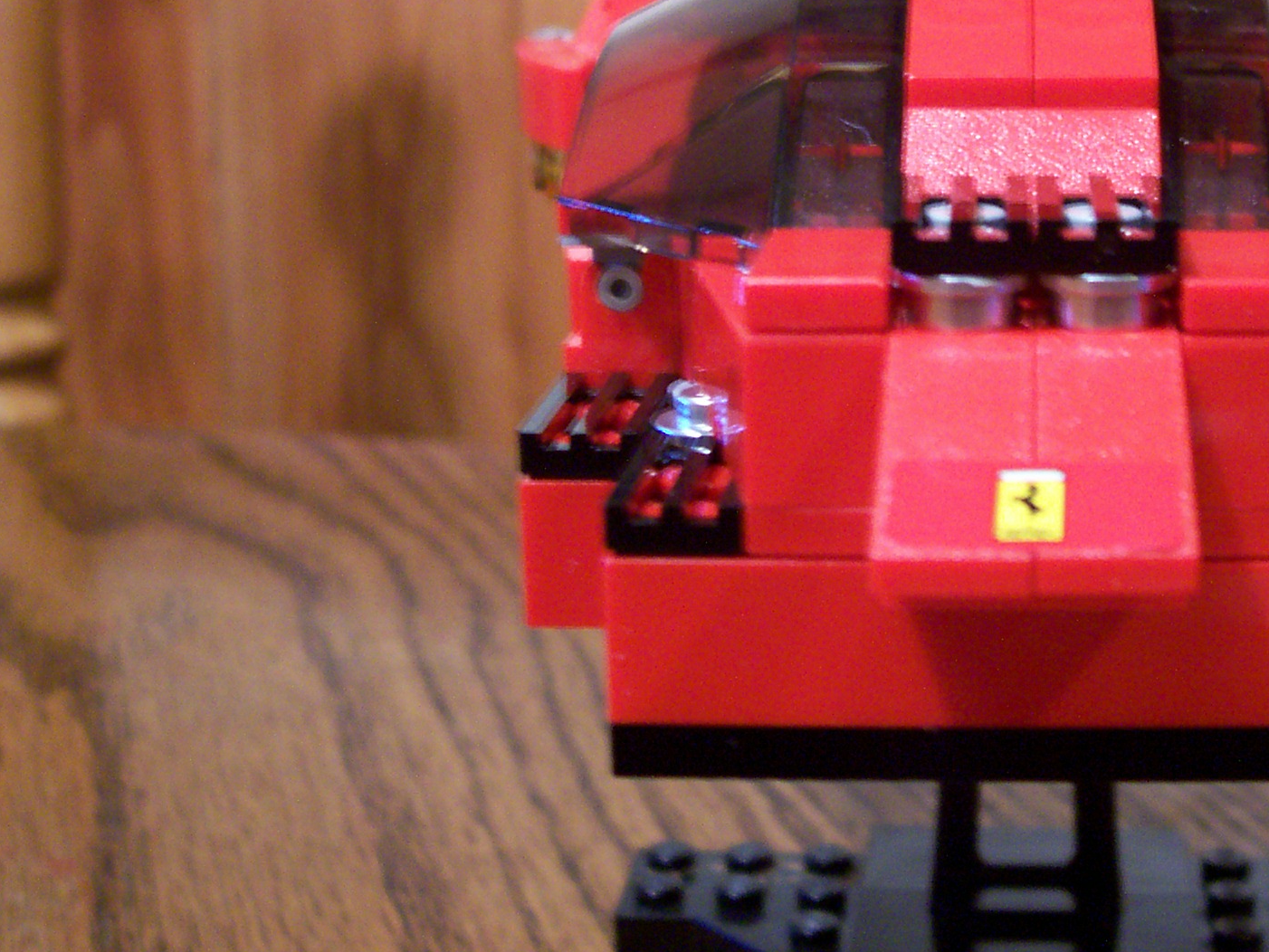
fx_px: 2530
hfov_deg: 27.5
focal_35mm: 69
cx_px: 1030
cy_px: 178
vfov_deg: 21.0
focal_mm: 7
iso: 160
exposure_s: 1/5.66
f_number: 2.9
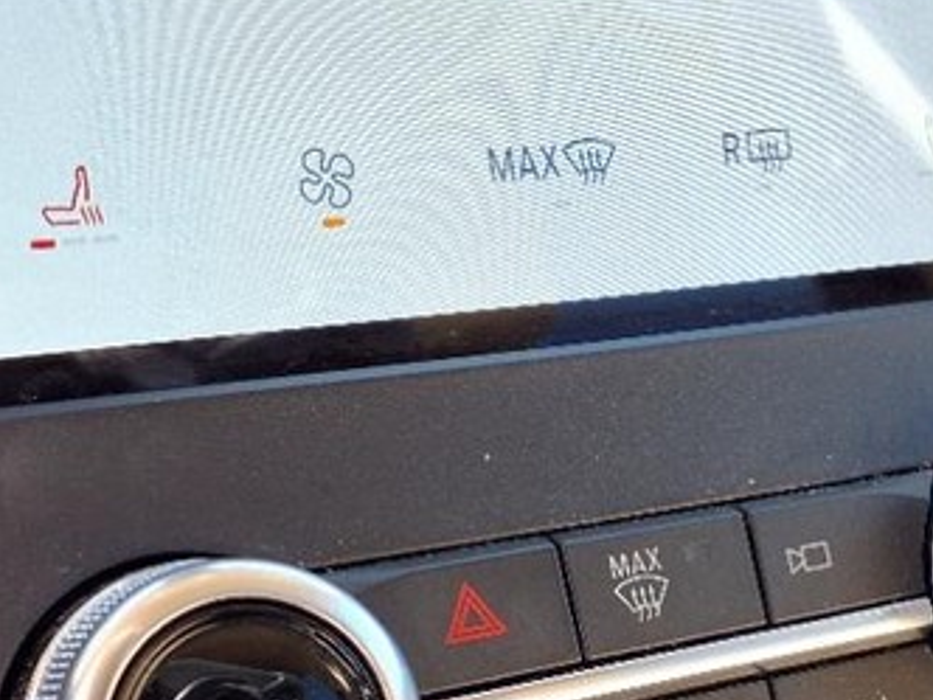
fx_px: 1752
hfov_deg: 29.7
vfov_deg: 21.9
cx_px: 599
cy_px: 669
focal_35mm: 65
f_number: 1.9
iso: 40
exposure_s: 1/120
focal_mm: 3.58
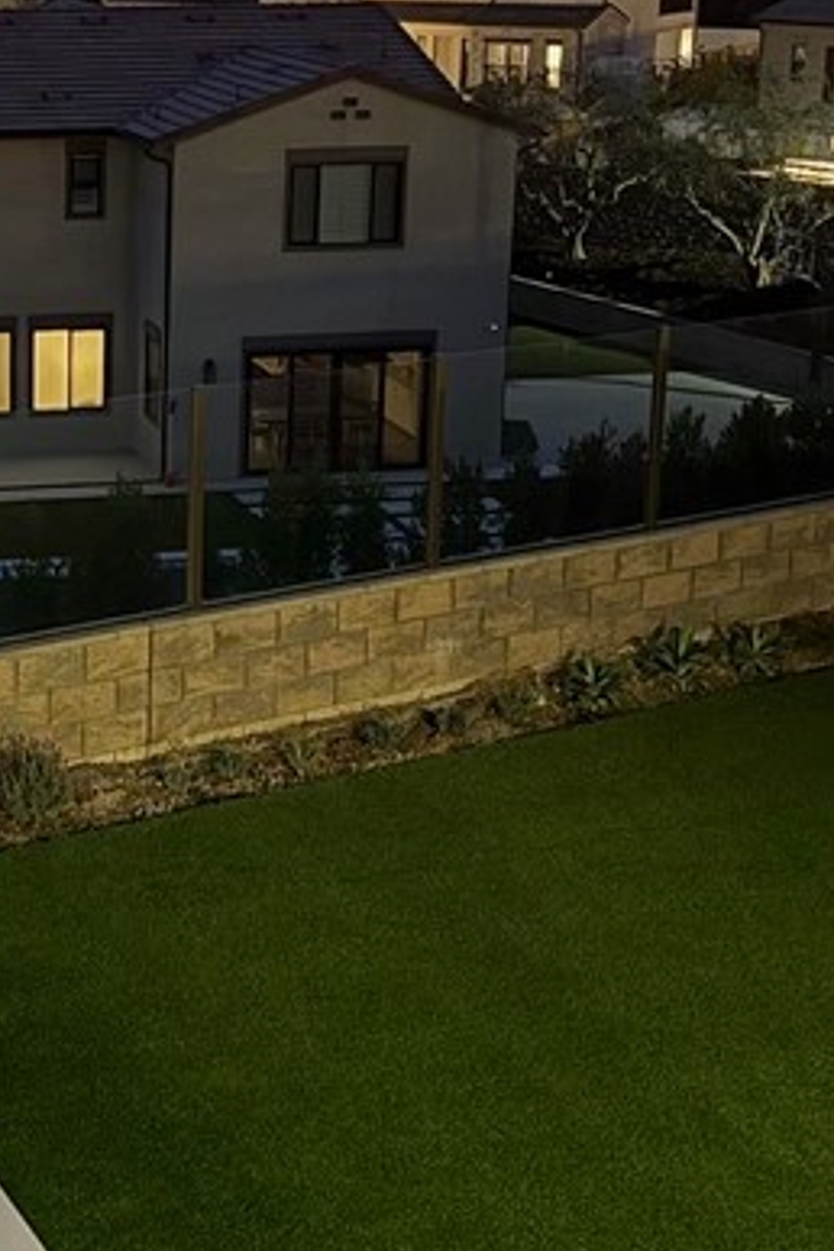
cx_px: -42
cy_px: 394
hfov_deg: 19.9
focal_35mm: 66
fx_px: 2293
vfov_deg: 30.2
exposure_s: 1/9
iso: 1250
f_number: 1.78
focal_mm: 6.76
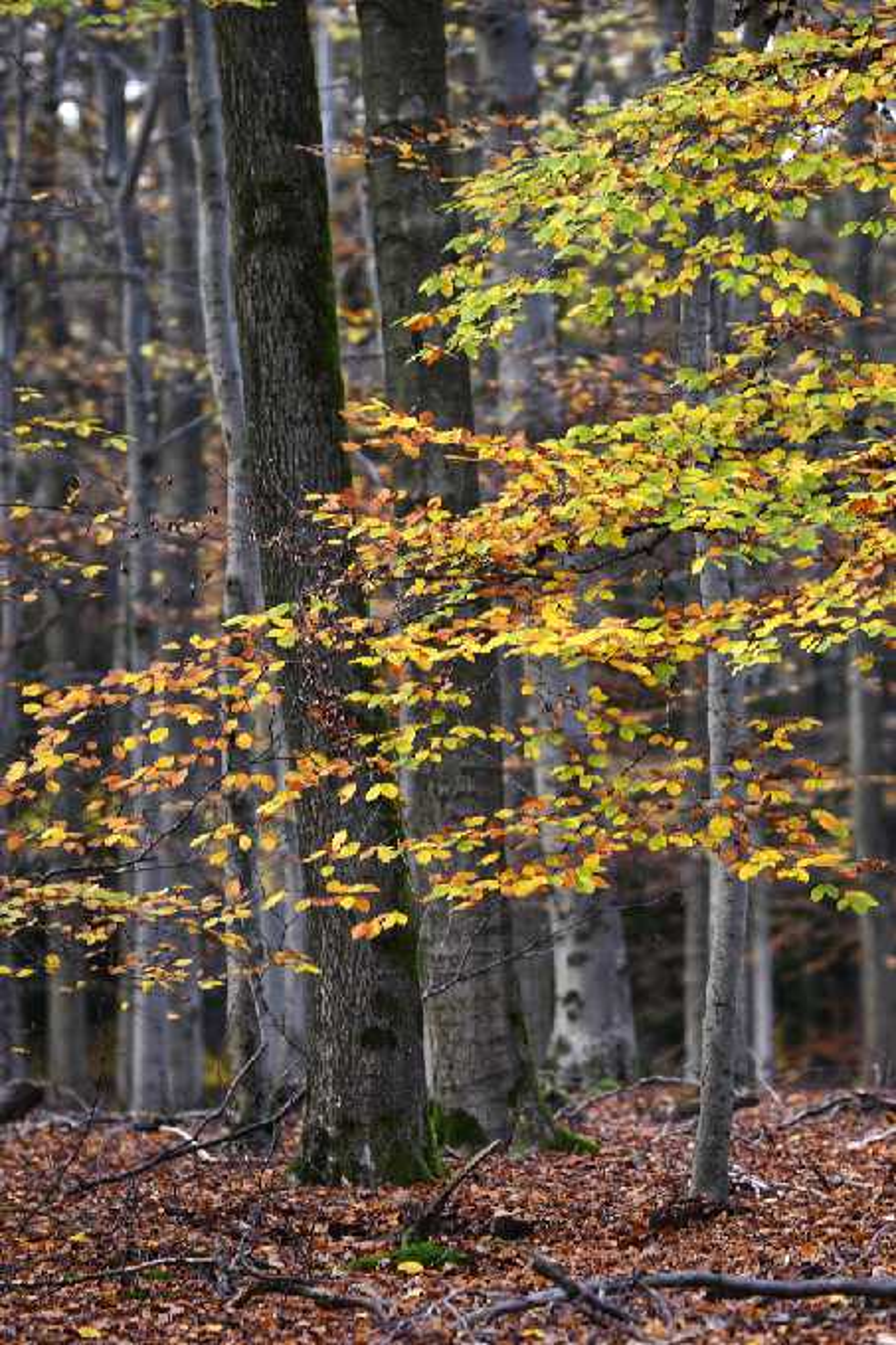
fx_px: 5976
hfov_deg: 8.6
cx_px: 448
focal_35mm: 160
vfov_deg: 12.8
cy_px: 672
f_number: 2.8
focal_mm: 160
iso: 400
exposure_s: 1/20
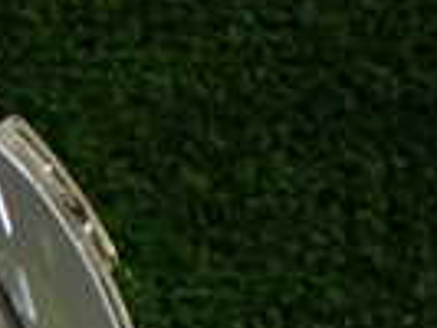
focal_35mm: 135
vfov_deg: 10.6
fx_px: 1706
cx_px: -404
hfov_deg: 12.9
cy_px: 512
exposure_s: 1/125
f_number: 2.3
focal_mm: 5.4
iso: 250
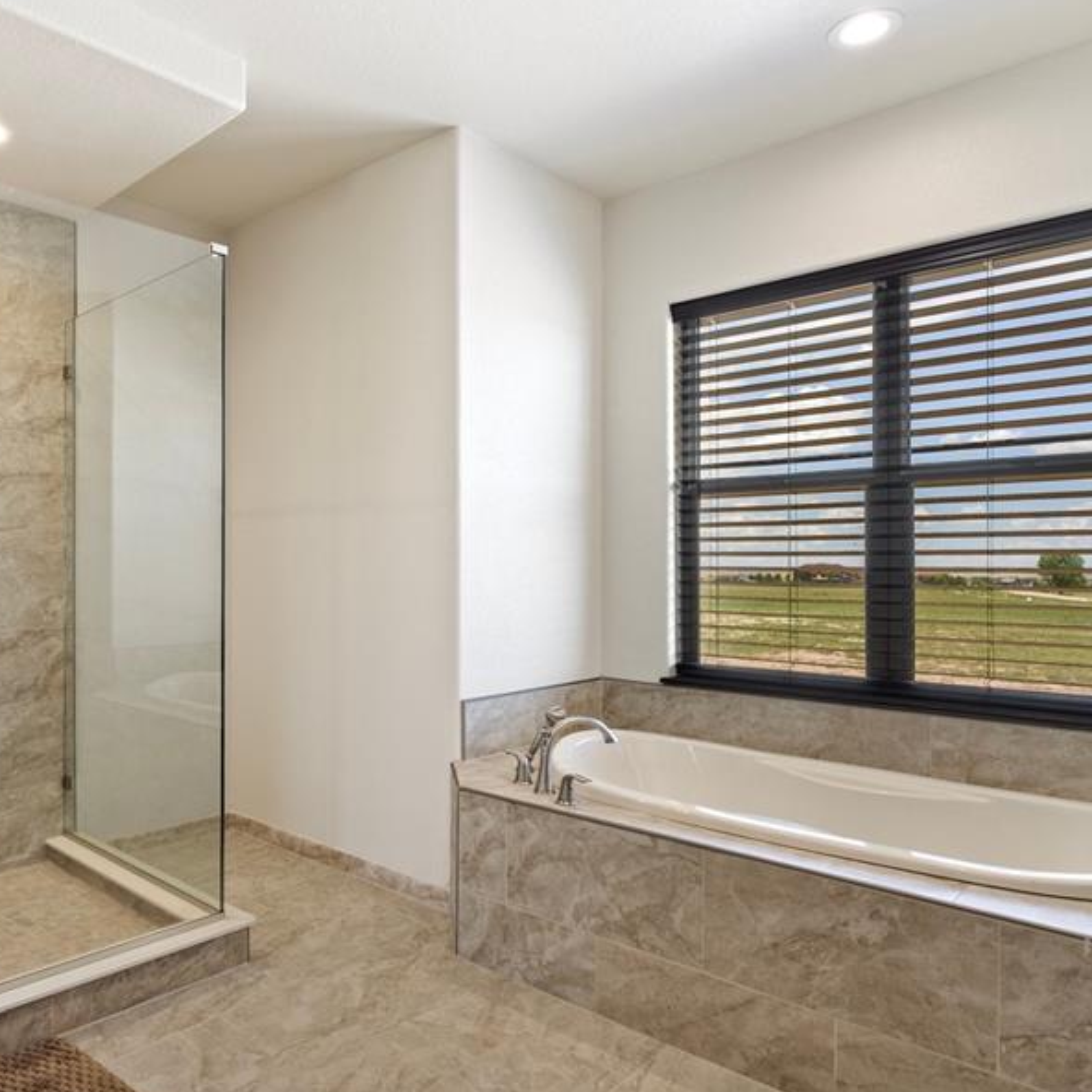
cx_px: 386
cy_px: 561
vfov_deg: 62.9
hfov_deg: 61.7
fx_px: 892
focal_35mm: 25
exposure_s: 1/3
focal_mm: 17
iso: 200
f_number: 9
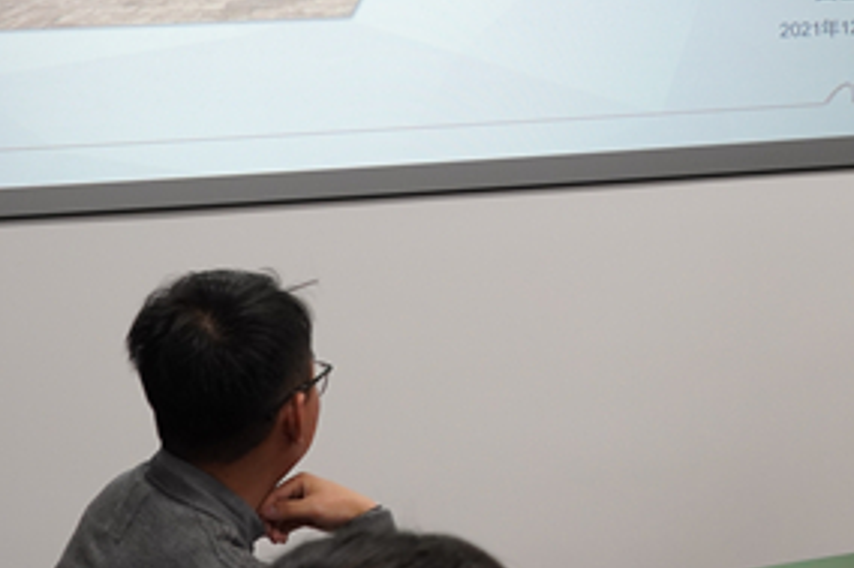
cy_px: 3
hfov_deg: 21.0
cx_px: 767
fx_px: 2252
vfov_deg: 14.2
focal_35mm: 95
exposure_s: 1/50
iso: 640
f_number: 5.6
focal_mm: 30
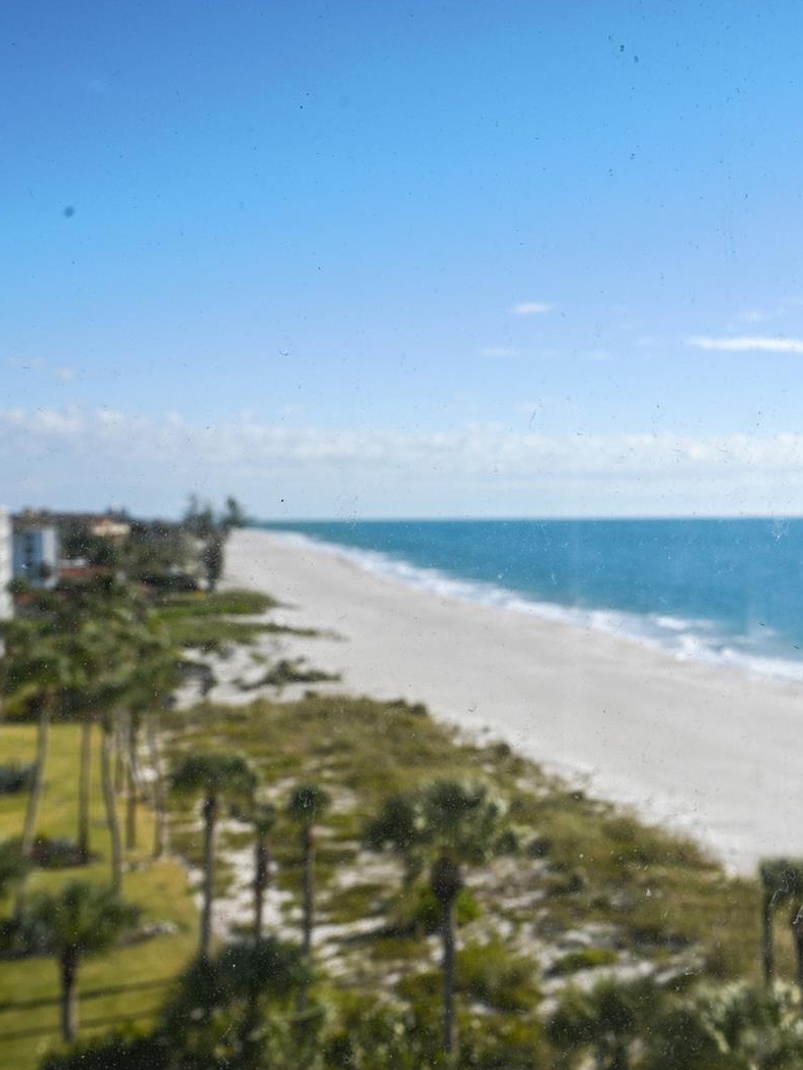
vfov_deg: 42.9
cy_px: 542
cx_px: 692
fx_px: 1361
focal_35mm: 44
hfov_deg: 31.6
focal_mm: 30
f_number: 11
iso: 160
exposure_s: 1/160
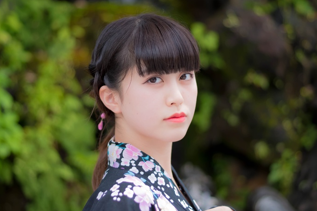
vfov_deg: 17.3
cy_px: 112
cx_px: 159
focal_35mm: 79
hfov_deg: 25.7
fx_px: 696
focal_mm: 50
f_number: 1.8
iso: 250
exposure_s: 1/800
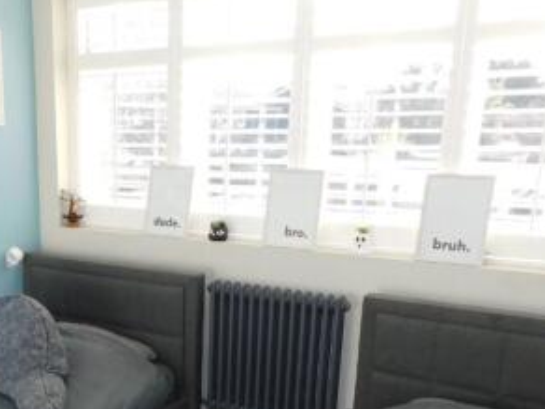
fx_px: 724
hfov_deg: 39.4
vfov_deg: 30.6
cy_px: 339
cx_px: 100
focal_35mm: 46
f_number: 3
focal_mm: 4
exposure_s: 1/125
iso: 125
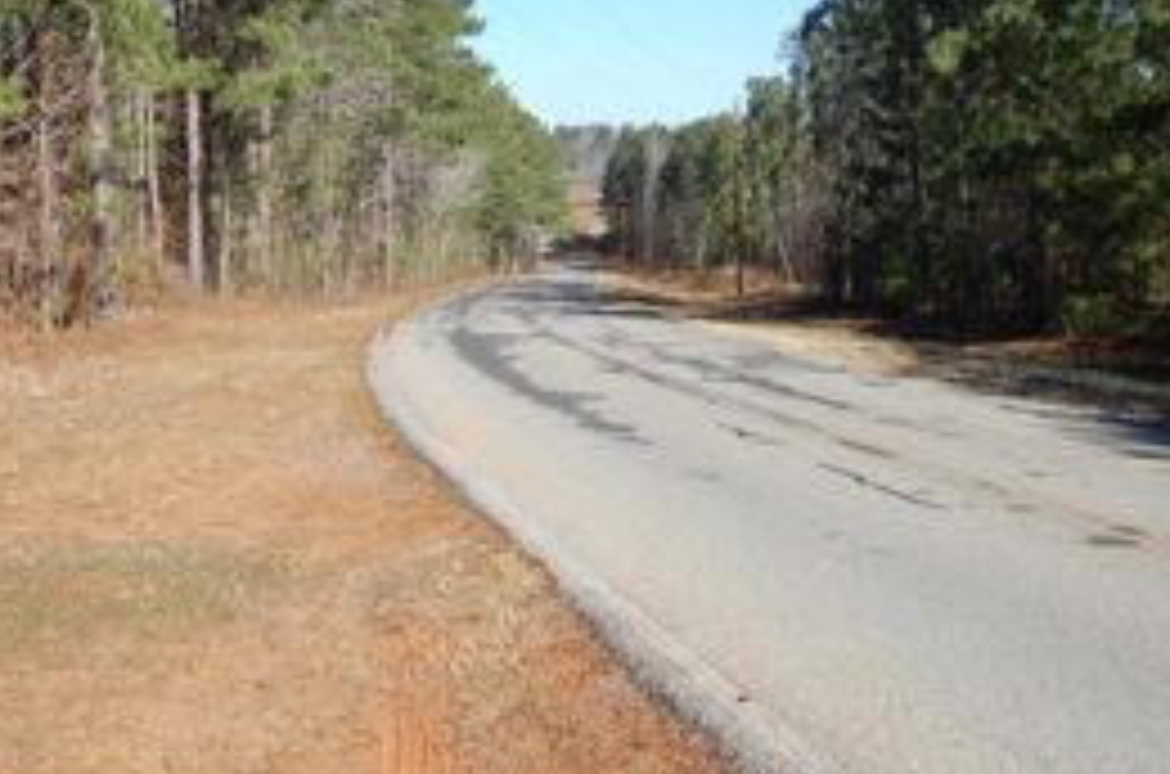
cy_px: 130
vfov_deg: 25.3
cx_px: 315
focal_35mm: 52
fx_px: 1686
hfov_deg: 37.5
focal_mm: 18
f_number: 9
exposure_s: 1/320
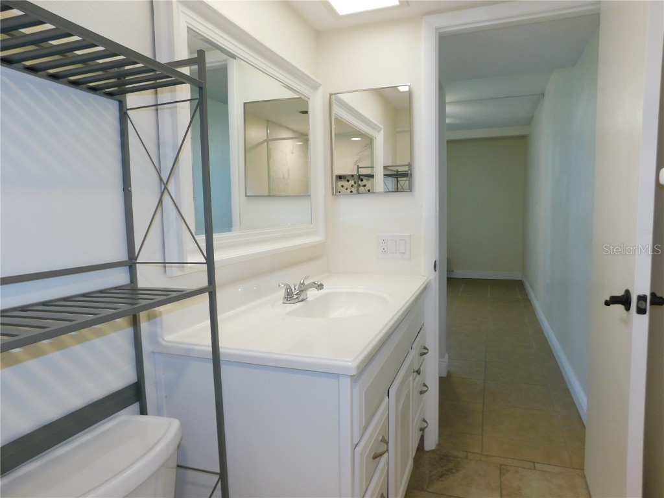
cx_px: 332
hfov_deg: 73.9
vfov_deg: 58.9
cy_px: 249
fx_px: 441
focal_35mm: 23
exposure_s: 1/40
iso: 125
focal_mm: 4
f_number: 3
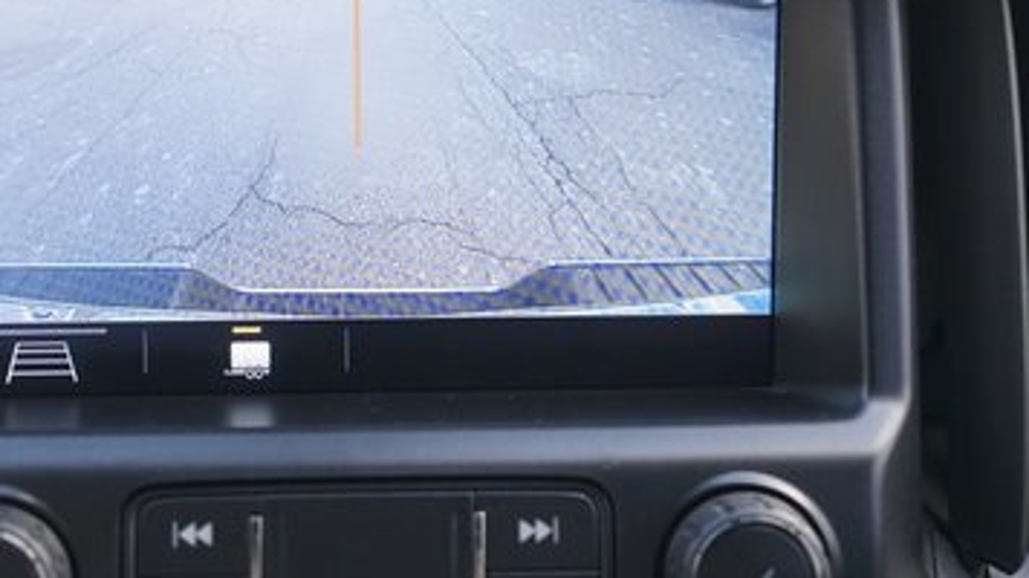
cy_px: 227
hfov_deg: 26.1
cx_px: 393
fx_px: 2209
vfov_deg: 14.9
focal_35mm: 81
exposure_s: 1/60
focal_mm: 43
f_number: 4
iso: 200
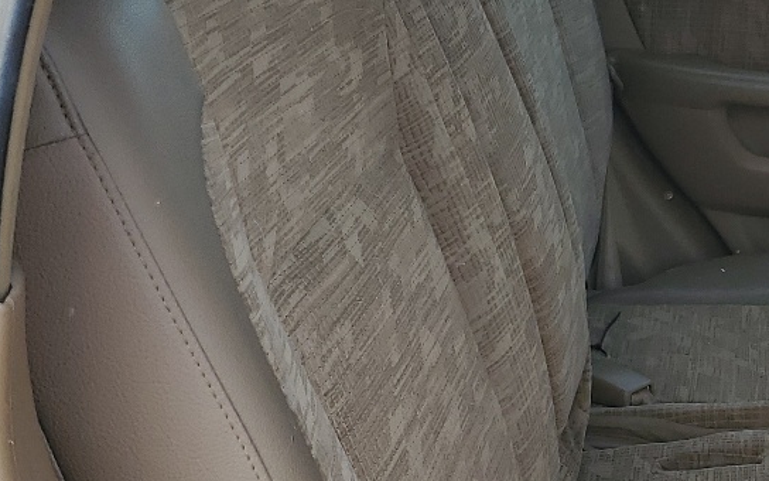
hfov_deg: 23.8
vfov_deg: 16.0
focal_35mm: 81
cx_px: 854
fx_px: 1698
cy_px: 413
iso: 50
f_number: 1.5
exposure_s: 1/714
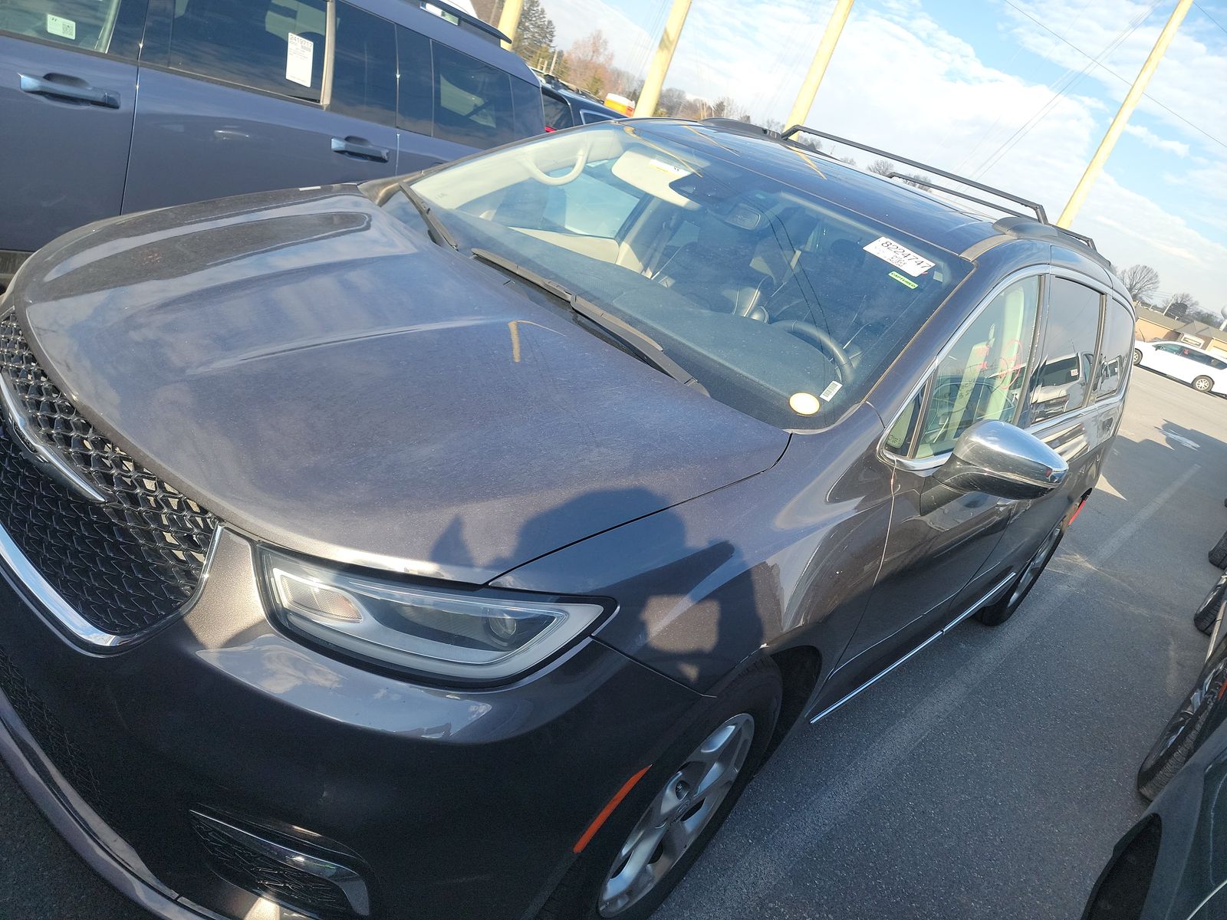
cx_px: 614
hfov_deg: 71.6
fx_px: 851
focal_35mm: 24
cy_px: 460
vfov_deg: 56.8
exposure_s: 1/320
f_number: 1.8
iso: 50
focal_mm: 6.7
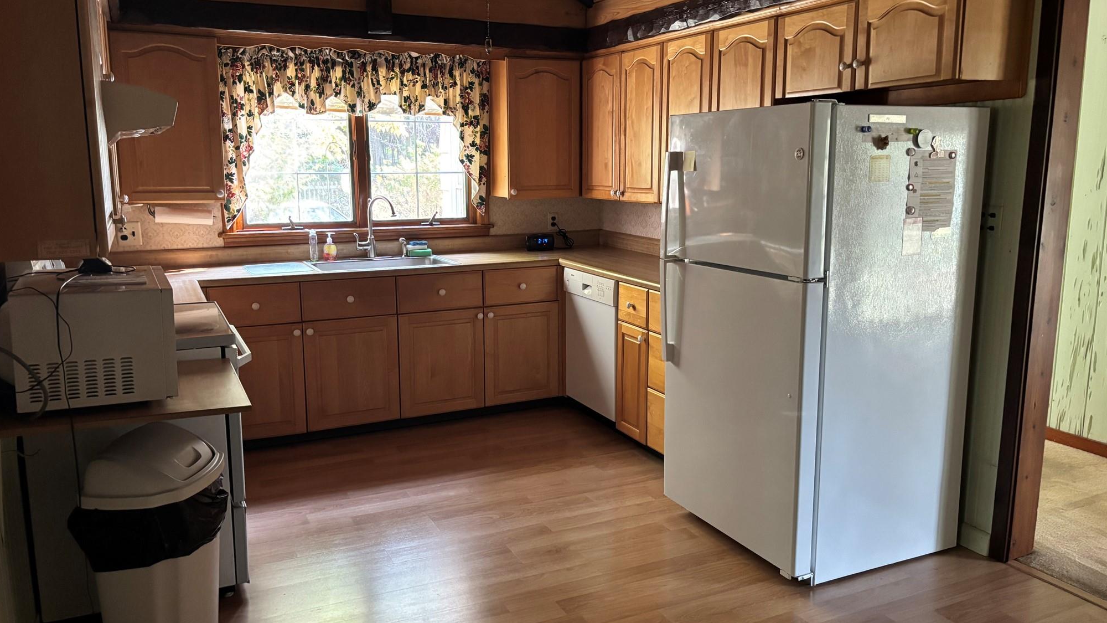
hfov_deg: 66.1
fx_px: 851
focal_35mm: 29
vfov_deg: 40.2
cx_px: 543
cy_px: 310
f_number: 1.6
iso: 500
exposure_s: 1/49
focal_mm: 5.96
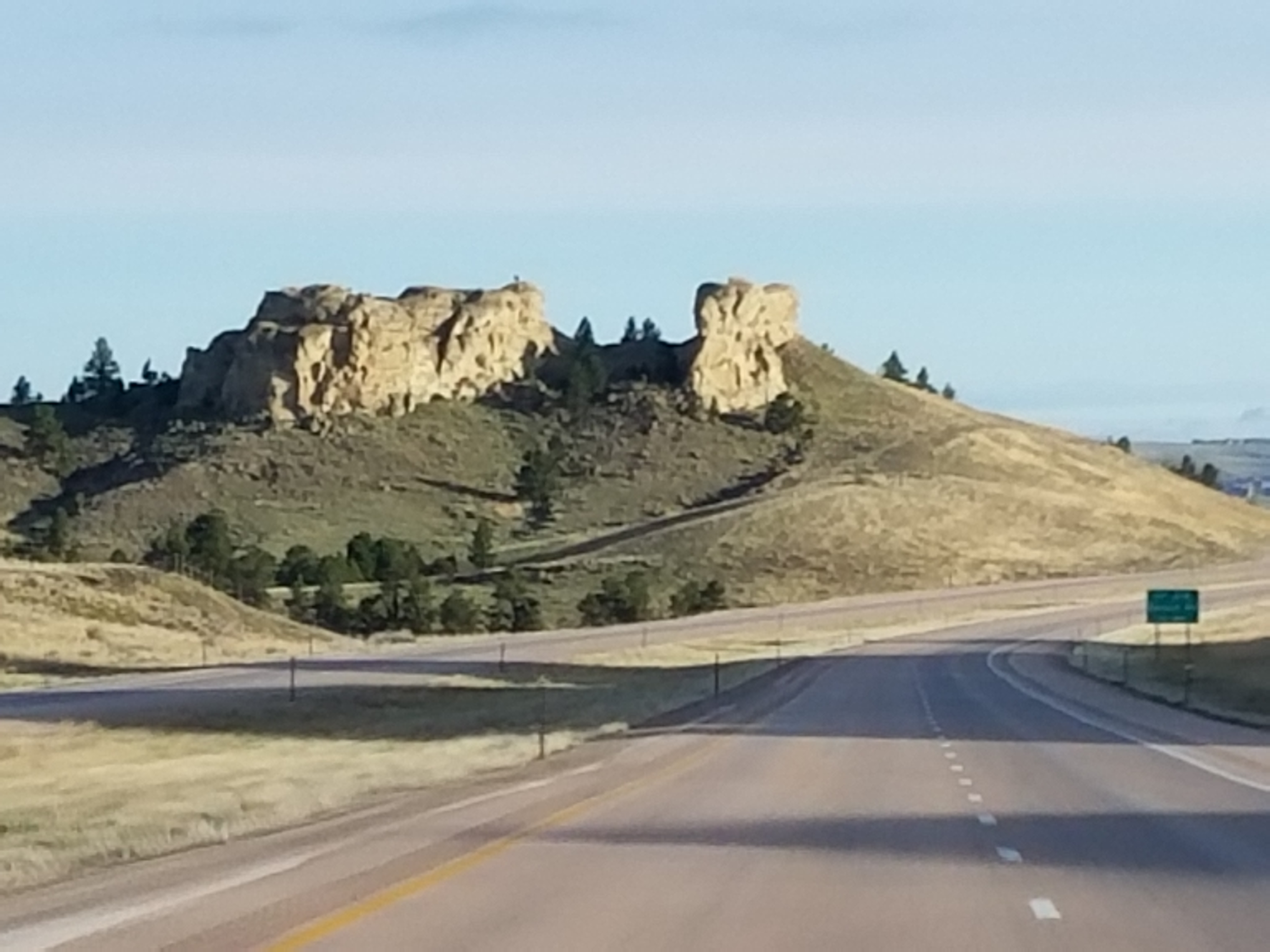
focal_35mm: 26
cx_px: 635
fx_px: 954
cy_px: 476
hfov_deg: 67.3
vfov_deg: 53.1
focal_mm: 4.2
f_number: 1.7
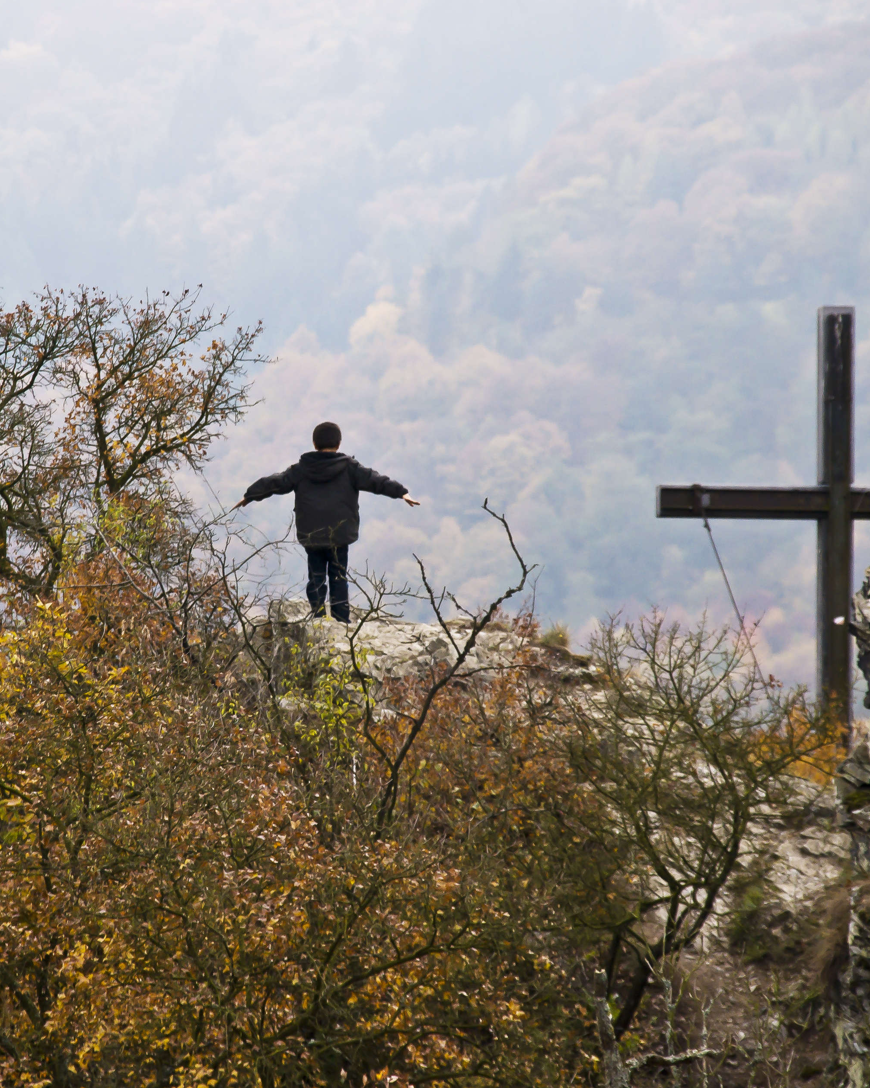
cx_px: 289
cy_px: 542
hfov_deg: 4.7
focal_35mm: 328
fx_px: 10547
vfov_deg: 5.9
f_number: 7.1
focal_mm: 155
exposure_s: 1/320
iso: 400
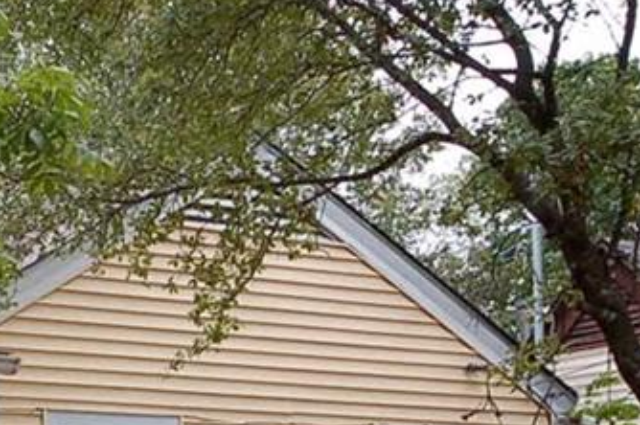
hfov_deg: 19.6
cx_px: -286
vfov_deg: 14.4
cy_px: 486
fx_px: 1634
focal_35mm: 92
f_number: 5.6
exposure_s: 1/125
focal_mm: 20
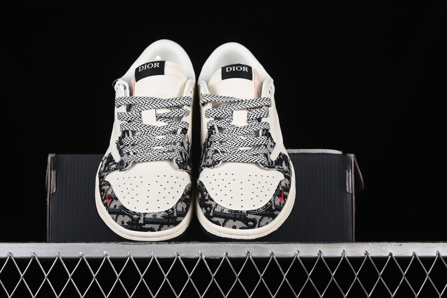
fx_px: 894
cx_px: 224
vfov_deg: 18.9
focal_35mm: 72
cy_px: 149
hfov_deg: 28.1
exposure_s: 1/160
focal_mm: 48
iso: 160
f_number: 7.1
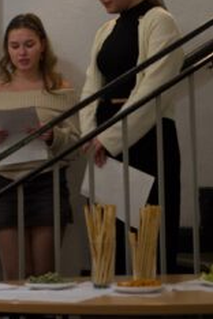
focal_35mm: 148
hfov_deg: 9.2
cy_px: 55
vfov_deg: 13.8
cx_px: 25
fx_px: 1312
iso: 1600
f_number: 5.6
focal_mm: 55
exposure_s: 1/30
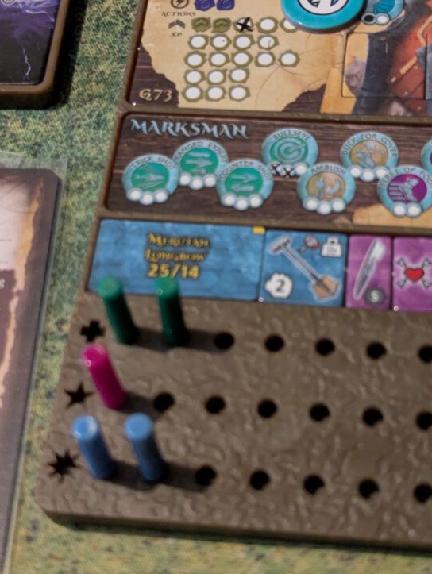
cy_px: 253
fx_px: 1129
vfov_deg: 28.5
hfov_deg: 21.6
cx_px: 263
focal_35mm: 68
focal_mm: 6.81
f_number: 1.85
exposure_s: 1/33.3
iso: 915
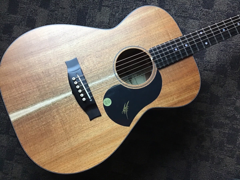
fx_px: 215
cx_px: 120
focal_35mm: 31
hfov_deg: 58.4
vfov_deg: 45.4
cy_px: 90
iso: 125
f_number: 2.4
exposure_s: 1/30
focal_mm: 3.3
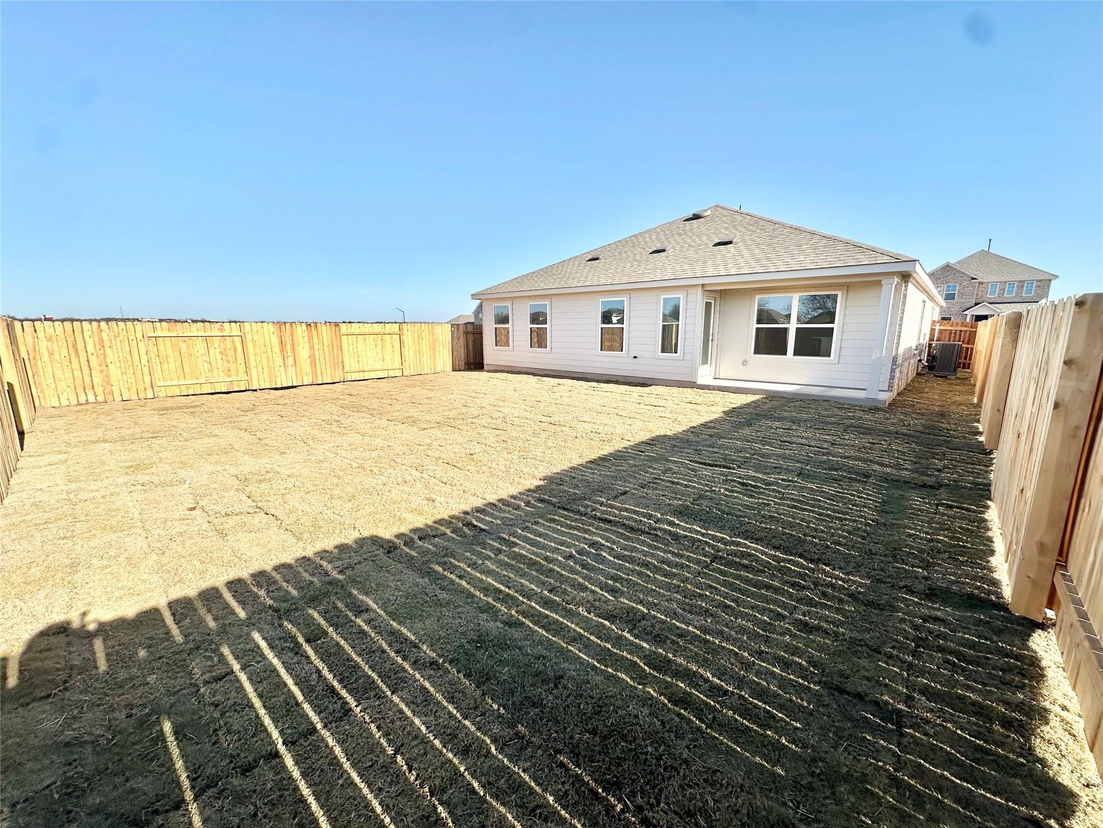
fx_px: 446
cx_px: 552
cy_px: 414
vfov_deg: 85.7
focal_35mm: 14
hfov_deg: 102.1
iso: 50
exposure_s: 1/1770
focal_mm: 2.22
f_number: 2.2
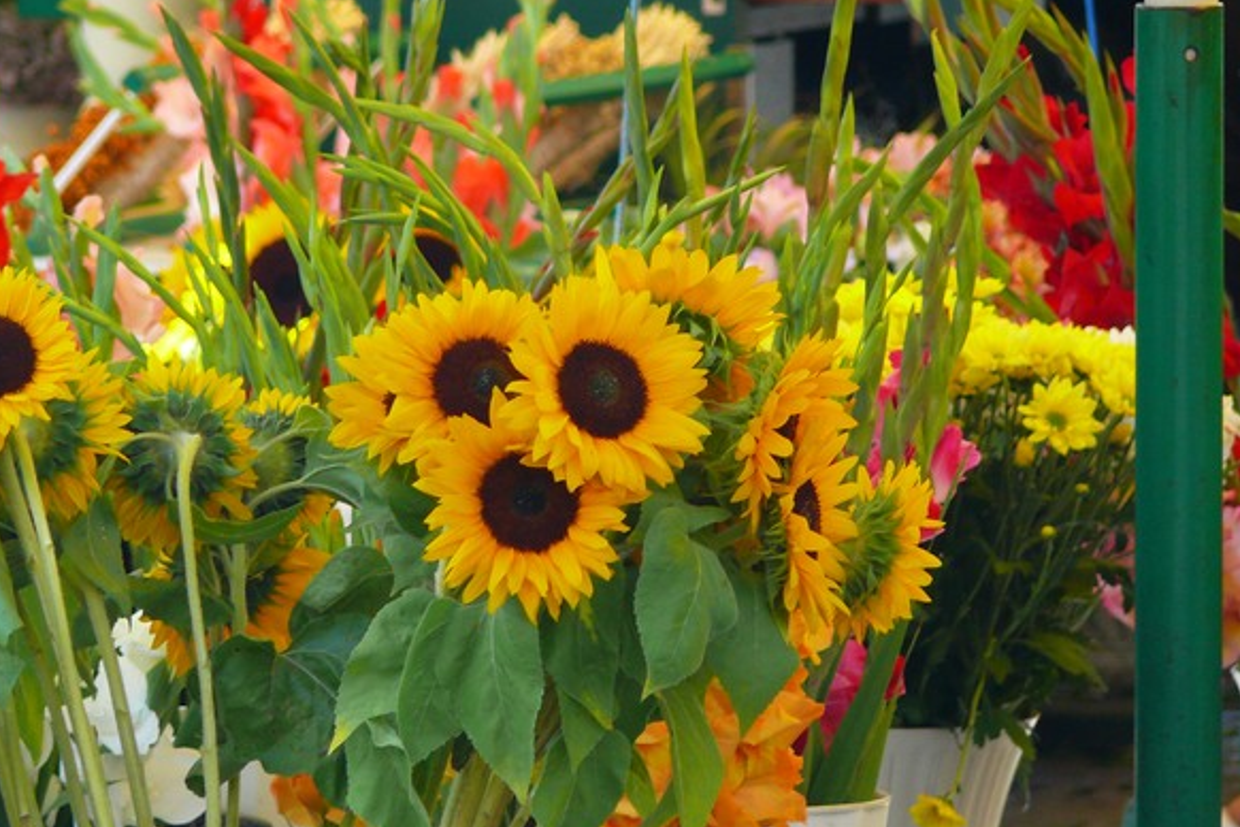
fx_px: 16842
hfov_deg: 4.2
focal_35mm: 489
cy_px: 354
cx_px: 443
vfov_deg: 2.8
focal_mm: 77.2
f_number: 3.6
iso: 200
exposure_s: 1/125
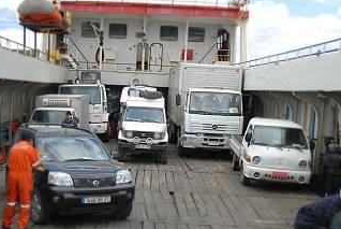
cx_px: 140
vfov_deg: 25.1
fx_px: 512
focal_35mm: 54
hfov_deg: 36.7
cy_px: 131
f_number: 7.1
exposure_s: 1/160
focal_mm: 28
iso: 200
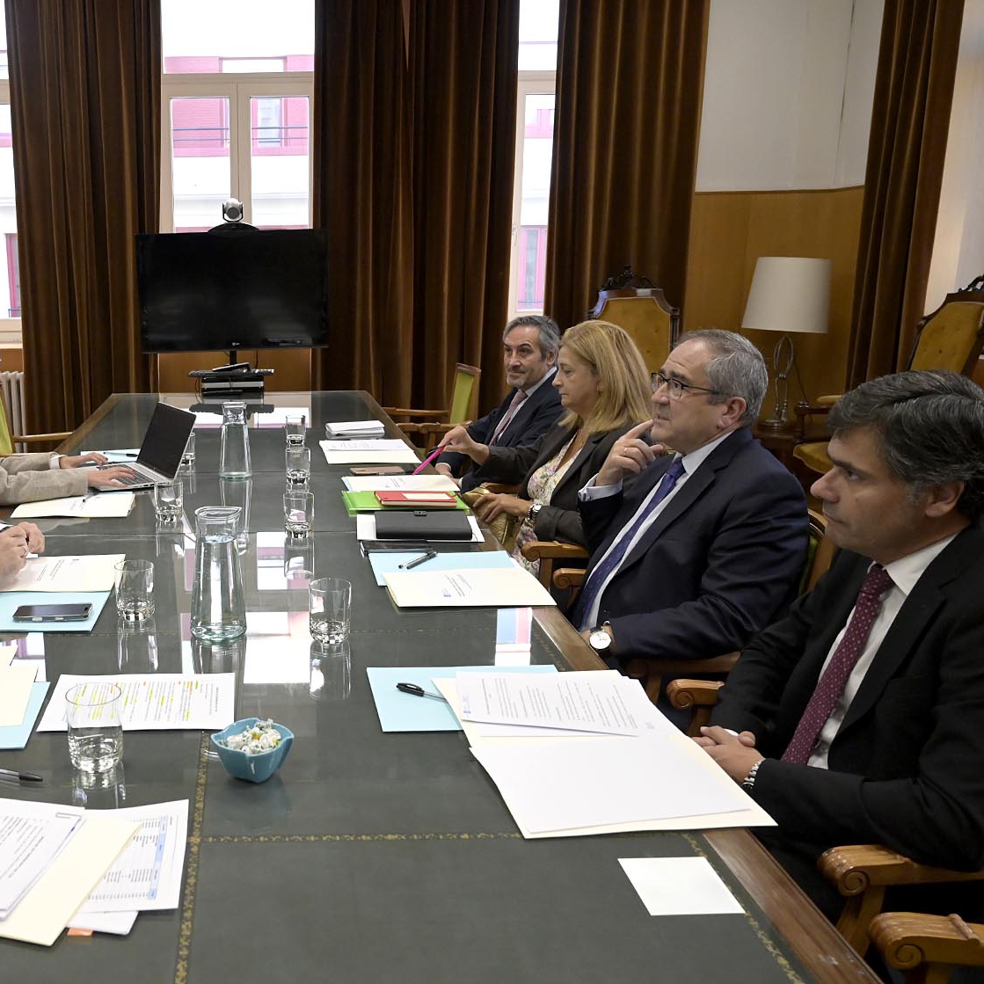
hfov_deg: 50.6
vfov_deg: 52.5
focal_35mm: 31
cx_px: 261
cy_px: 488
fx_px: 997
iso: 6400
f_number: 5.6
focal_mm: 24
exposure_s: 1/400
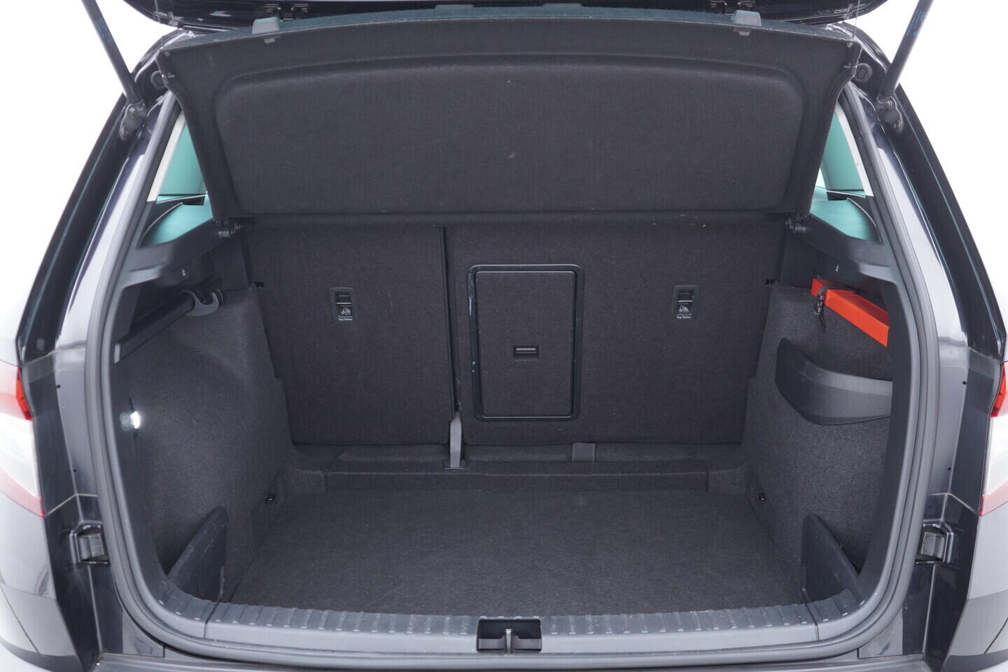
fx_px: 1008
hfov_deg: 53.1
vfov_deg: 36.9
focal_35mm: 36
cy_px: 336
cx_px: 504
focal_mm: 24
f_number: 2.8
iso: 500
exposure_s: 1/40
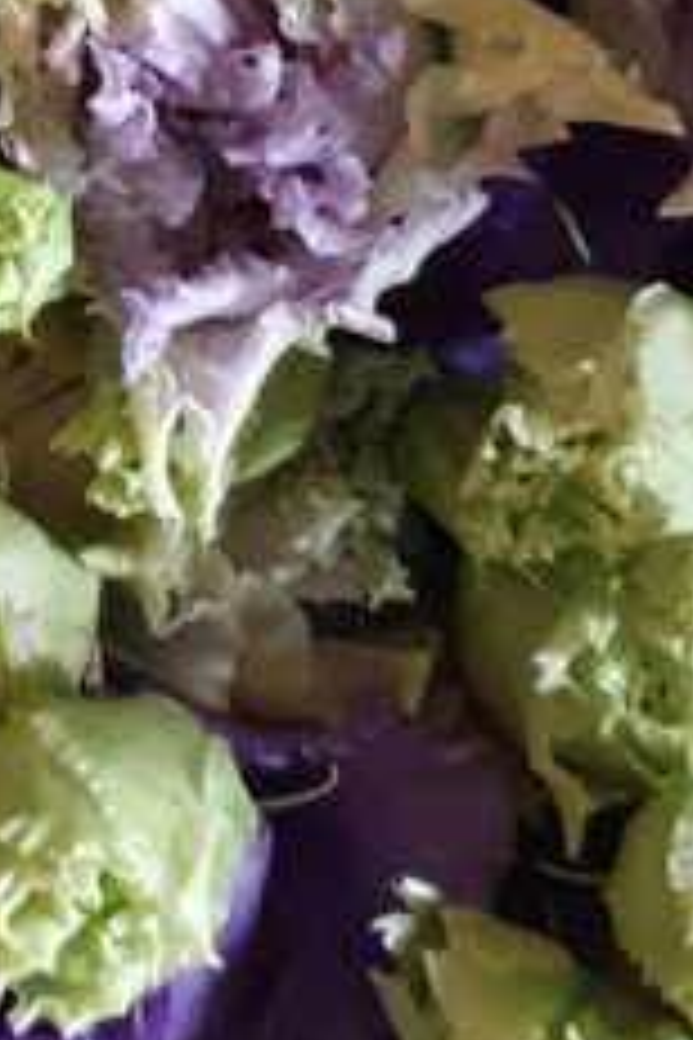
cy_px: -167
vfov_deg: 16.4
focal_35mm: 120
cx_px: -94
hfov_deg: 11.2
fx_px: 3465
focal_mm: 4.32
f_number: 1.5
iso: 800
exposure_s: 1/50
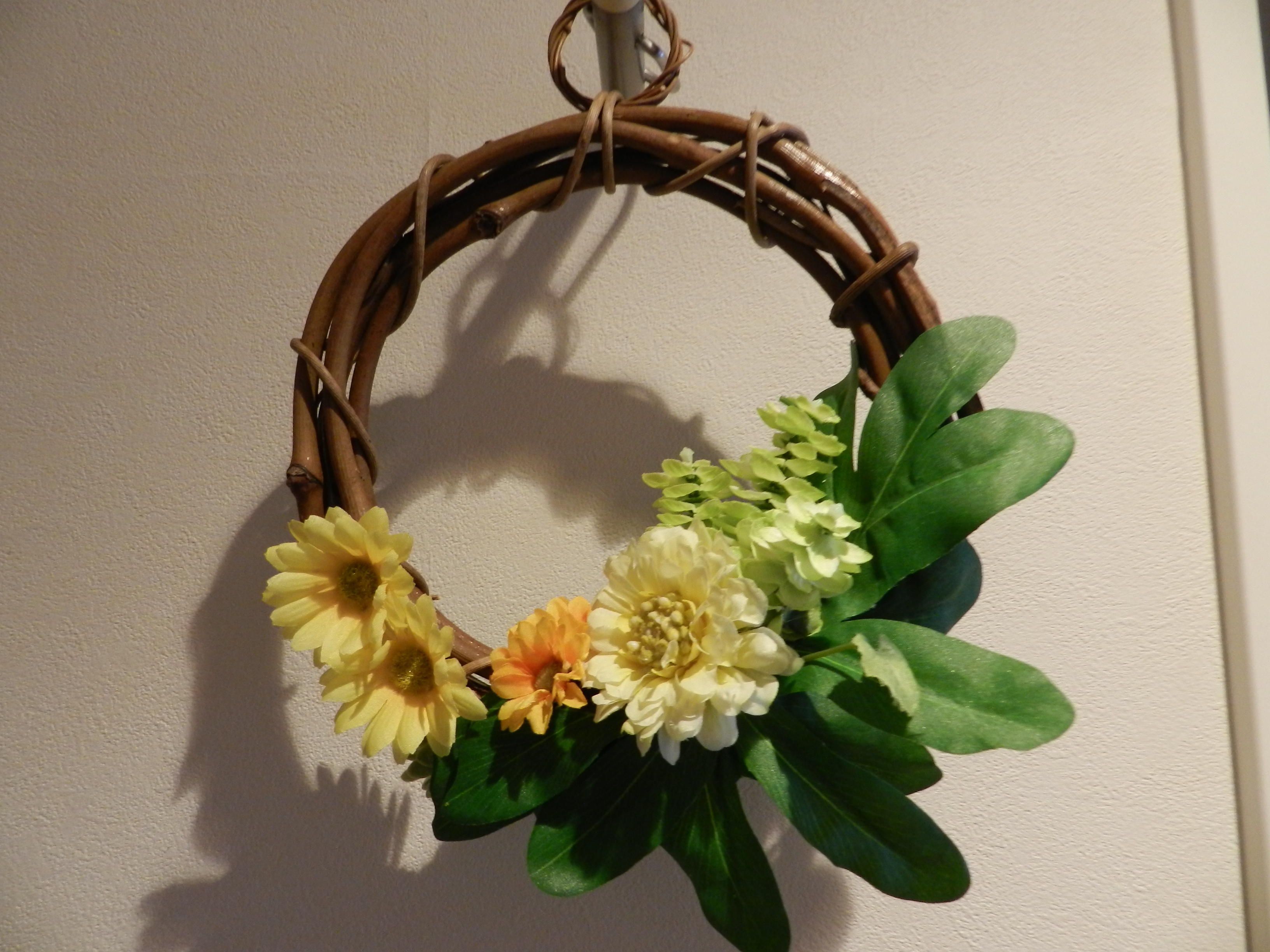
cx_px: 635
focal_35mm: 23
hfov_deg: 73.9
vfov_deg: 58.9
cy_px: 476
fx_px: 844
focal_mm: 4
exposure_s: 1/25
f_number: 3.4
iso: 400
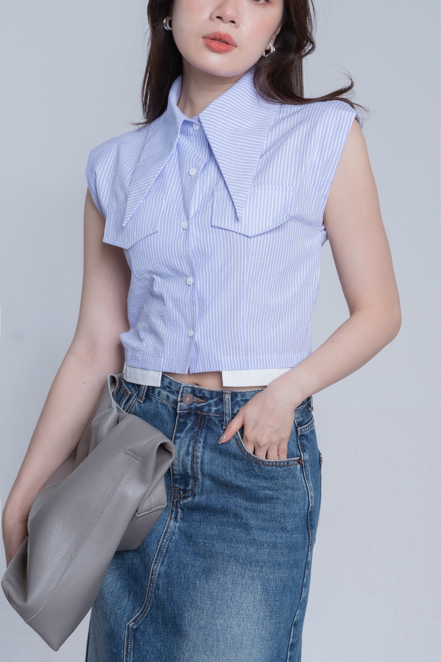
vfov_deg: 18.3
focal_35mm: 112
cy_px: 331
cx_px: 220
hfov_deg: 12.2
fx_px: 2058
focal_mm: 75
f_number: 7.1
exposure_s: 1/100
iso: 50
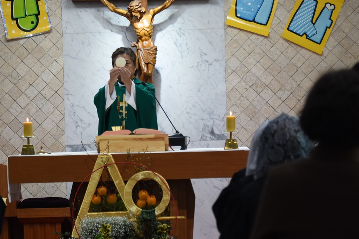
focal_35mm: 193
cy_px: 112
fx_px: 1925
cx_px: 130
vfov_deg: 7.1
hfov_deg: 10.6
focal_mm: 122
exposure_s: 1/125
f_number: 5.6
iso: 1250
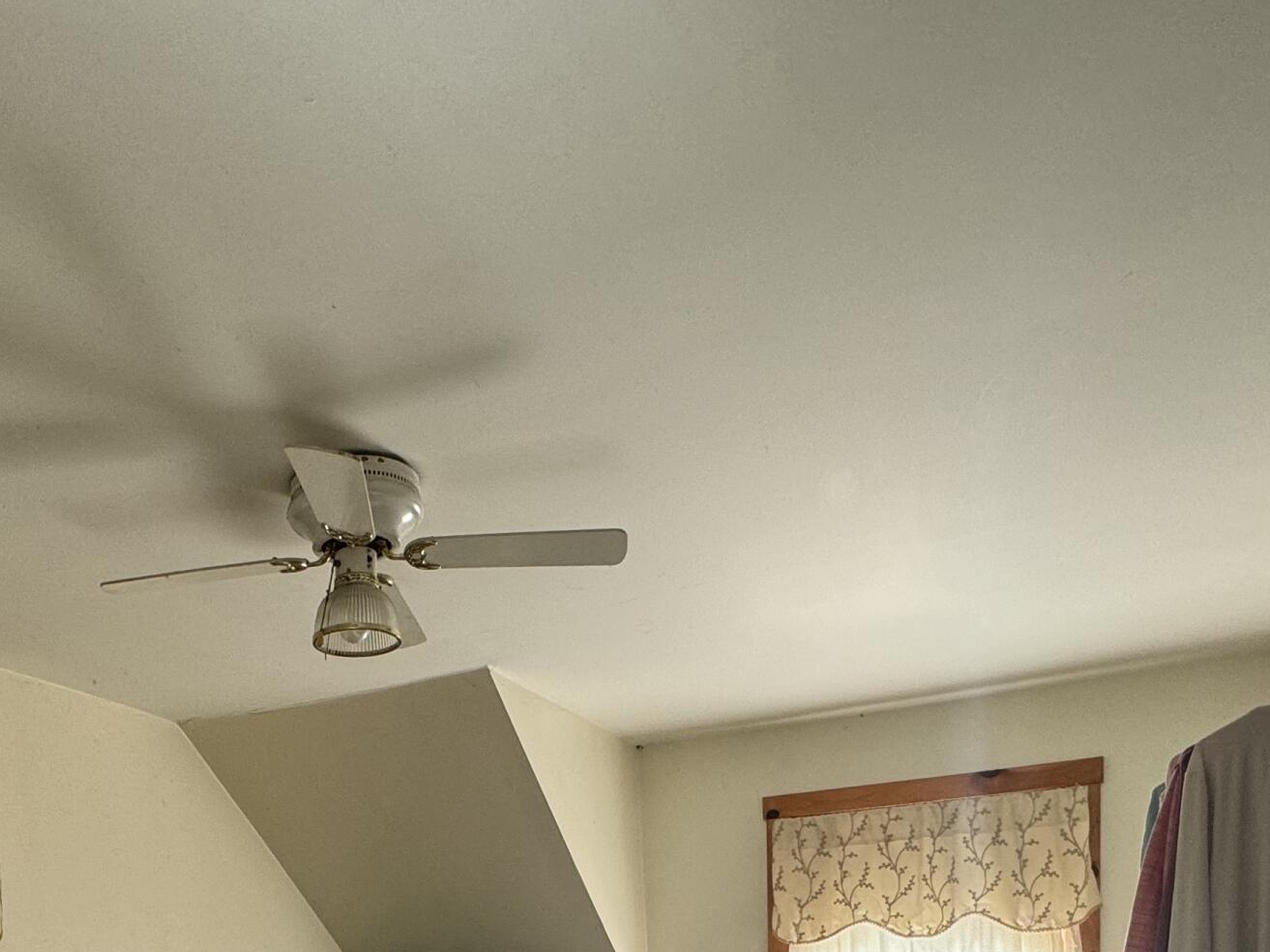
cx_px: 337
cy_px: 1085
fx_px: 1174
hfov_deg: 54.5
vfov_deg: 36.3
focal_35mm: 32
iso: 125
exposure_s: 1/99
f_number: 2.2
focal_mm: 2.22
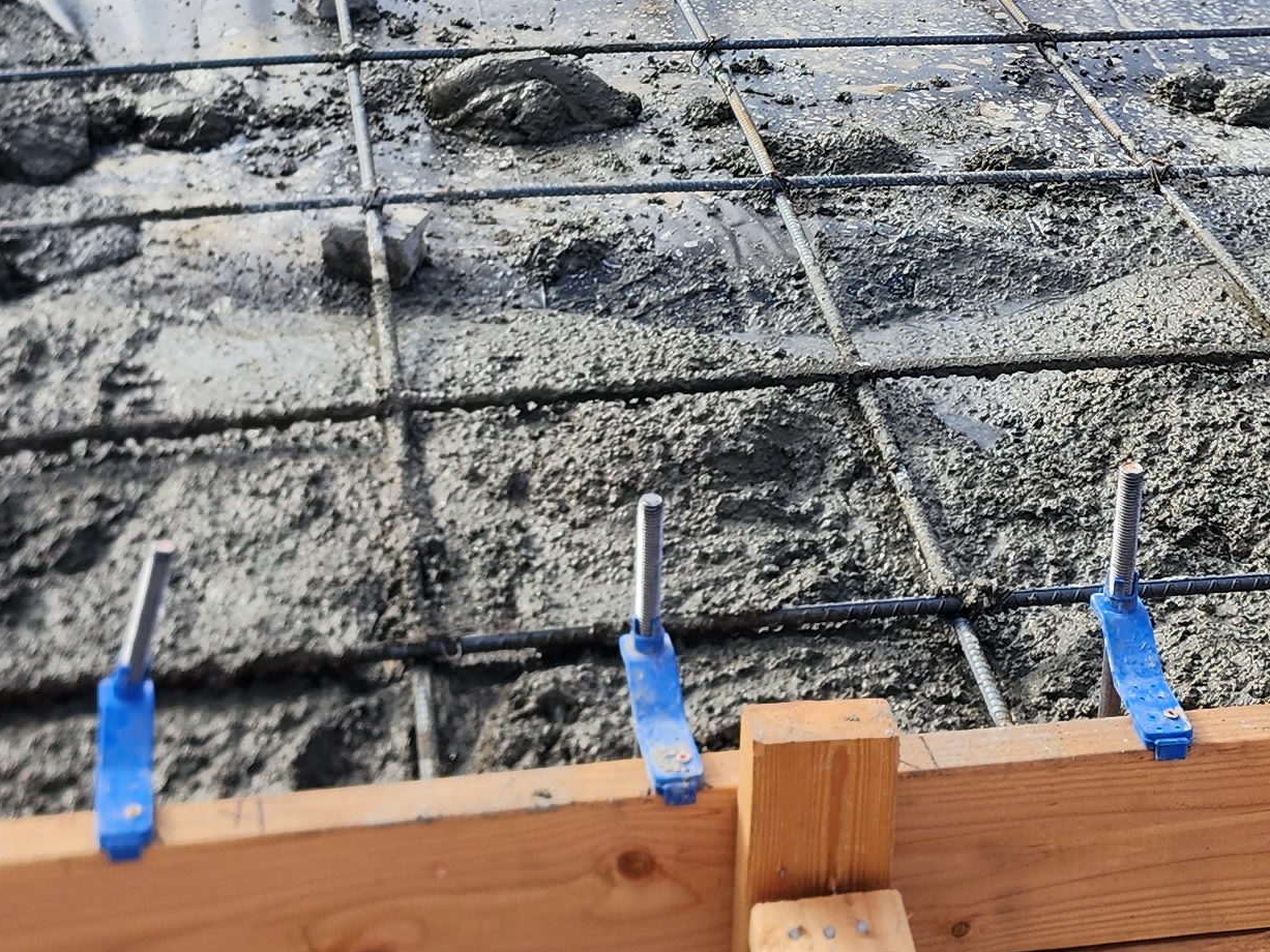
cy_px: 105
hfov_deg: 26.0
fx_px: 2751
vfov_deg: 19.3
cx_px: 582
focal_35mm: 75
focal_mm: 6.4
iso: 12
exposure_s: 1/457
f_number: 1.8
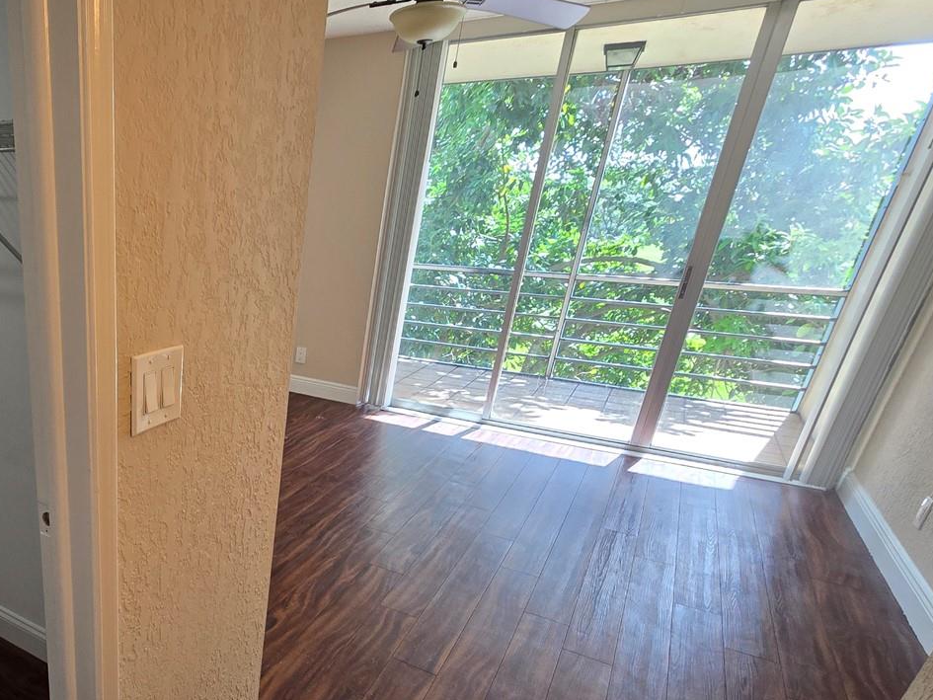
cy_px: 490
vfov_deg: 59.1
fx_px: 593
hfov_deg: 67.1
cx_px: 150
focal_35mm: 22
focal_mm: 2.2
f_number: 2.2
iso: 64
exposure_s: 1/60
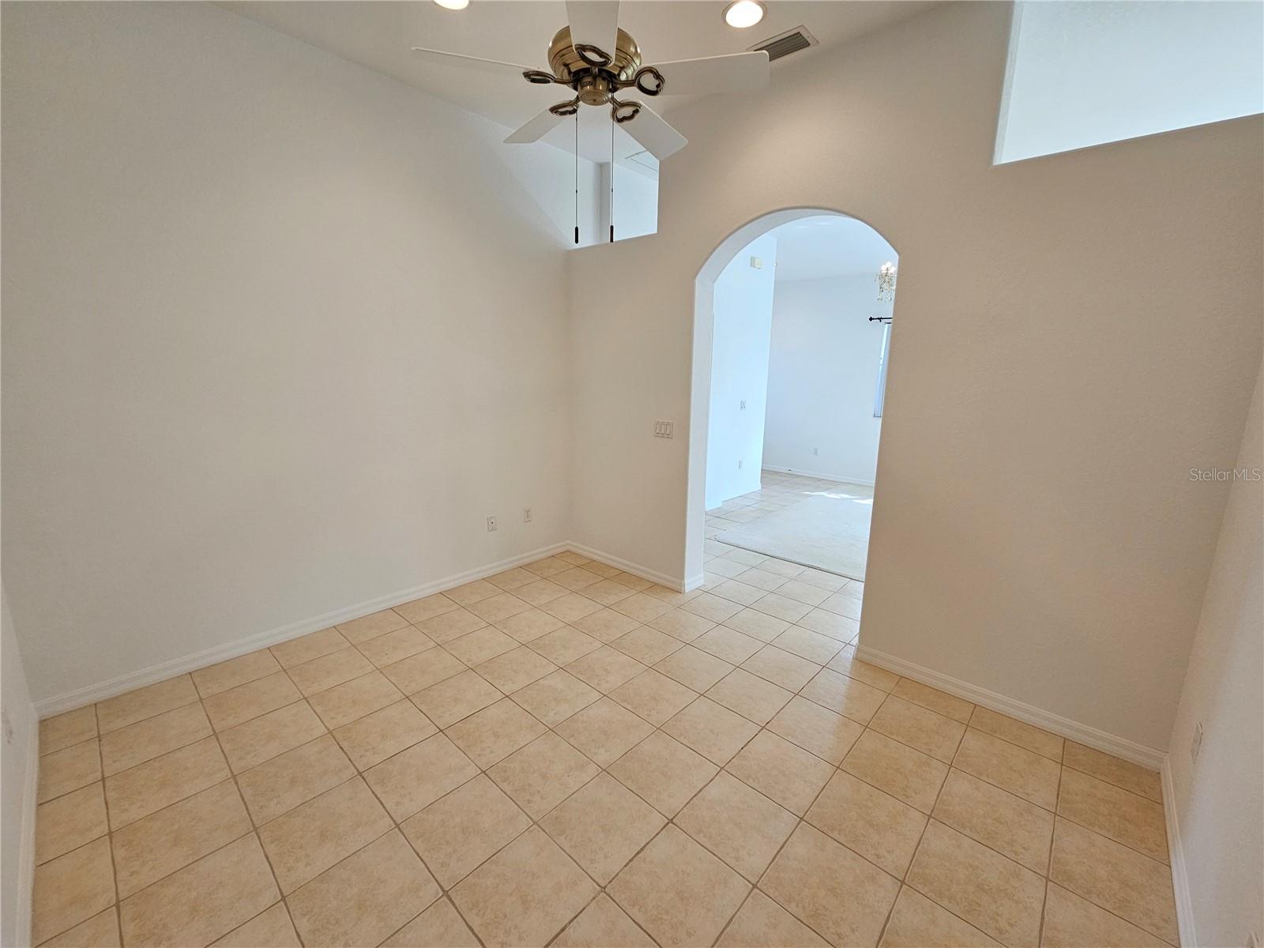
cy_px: 474
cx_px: 632
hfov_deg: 106.2
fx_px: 475
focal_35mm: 13
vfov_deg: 89.9
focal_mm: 2.2
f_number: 2.2
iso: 125
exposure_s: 1/60
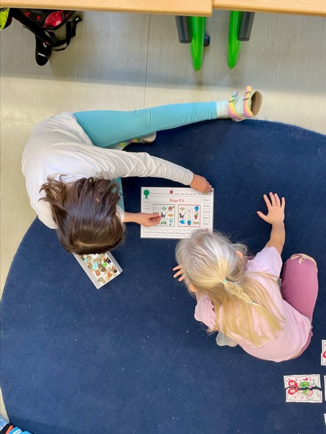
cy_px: 217
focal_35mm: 26
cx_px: 163
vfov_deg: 67.3
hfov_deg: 53.1
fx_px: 326
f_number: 1.6
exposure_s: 1/50
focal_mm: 4.2
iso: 100
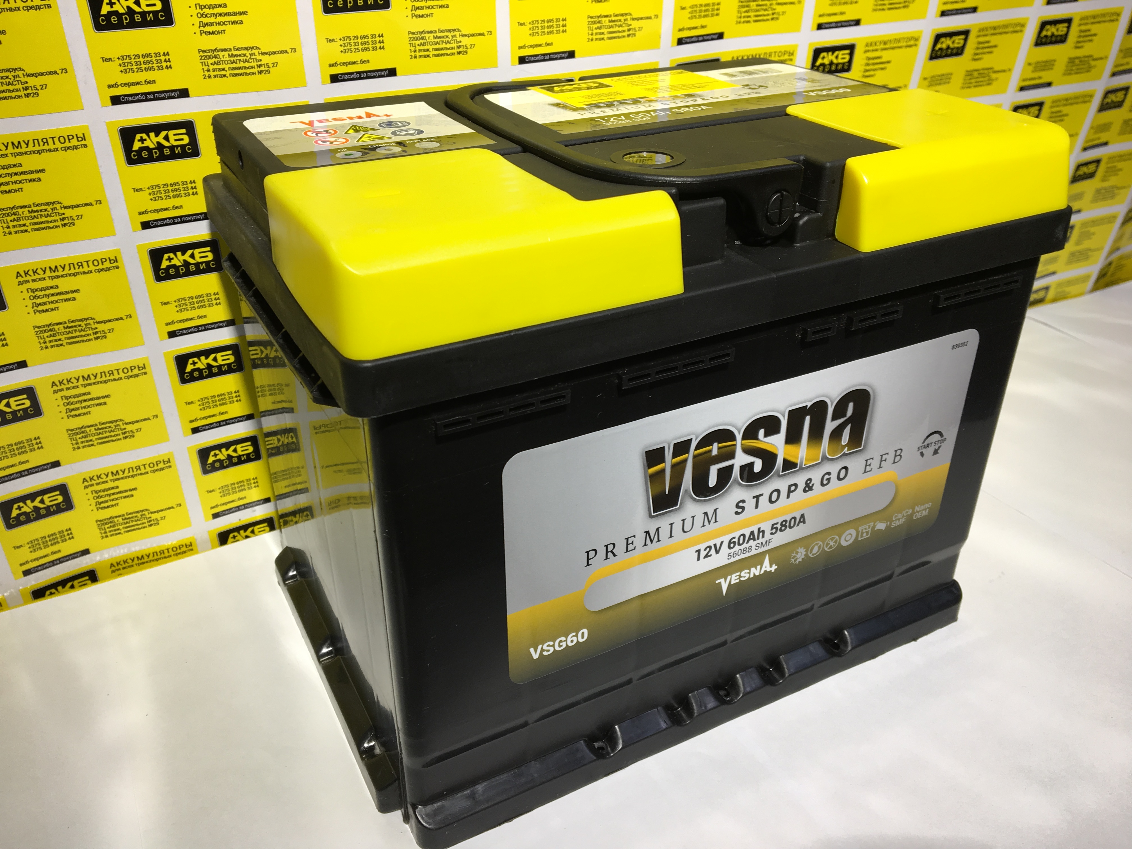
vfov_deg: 48.2
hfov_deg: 61.7
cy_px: 424
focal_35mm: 29
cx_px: 566
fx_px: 948
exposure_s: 1/50
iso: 25
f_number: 2.2
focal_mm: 4.15
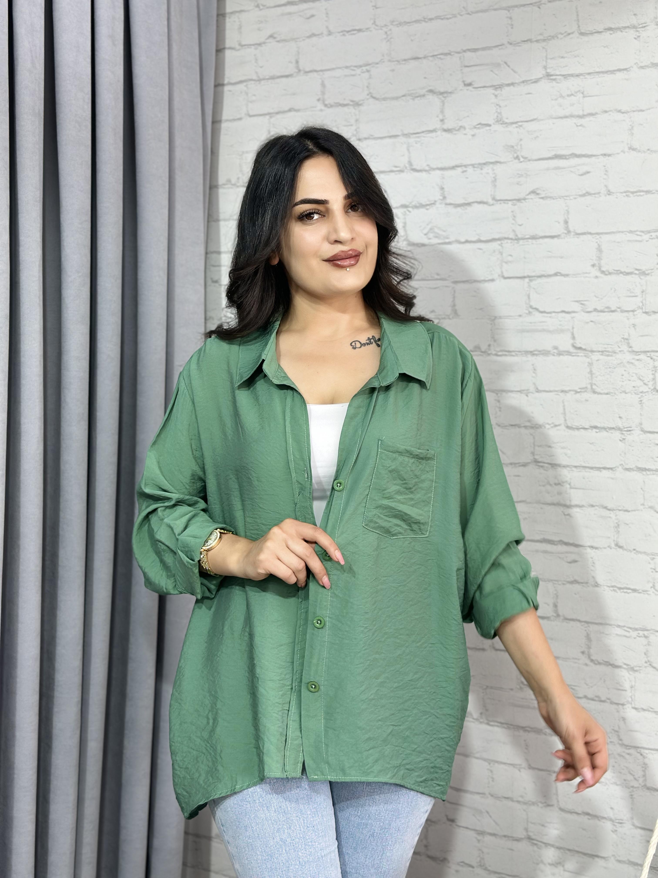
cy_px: 439
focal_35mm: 48
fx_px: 1217
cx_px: 329
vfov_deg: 39.7
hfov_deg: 30.3
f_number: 1.78
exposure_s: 1/100
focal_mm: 6.86
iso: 64
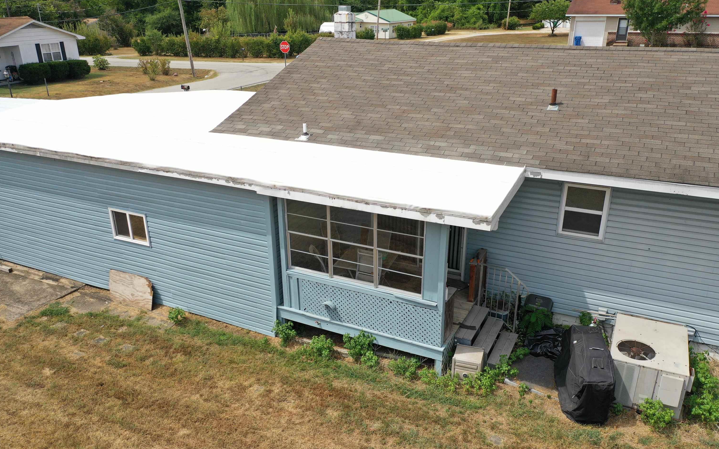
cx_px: 359
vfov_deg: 43.1
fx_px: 568
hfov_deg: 64.6
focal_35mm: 29
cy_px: 241
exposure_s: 1/50
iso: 100
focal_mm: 10.26
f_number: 3.2
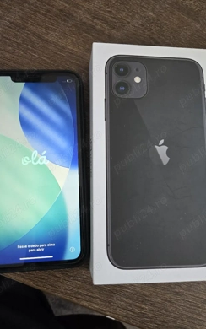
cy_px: 161
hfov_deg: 49.2
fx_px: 224
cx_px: 91
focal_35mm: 25
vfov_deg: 72.5
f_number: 1.8
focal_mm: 5.4
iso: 400
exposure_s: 1/101
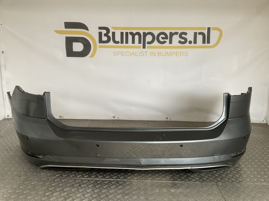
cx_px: 134
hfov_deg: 61.7
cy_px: 100
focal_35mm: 29
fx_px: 225
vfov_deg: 48.2
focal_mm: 3
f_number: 1.8
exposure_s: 1/60
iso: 200
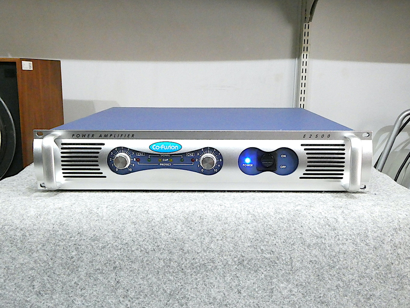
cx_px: 205
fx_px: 415
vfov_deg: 40.7
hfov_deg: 52.6
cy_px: 154
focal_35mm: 35
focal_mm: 6.3
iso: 1600
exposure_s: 1/40
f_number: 6.3
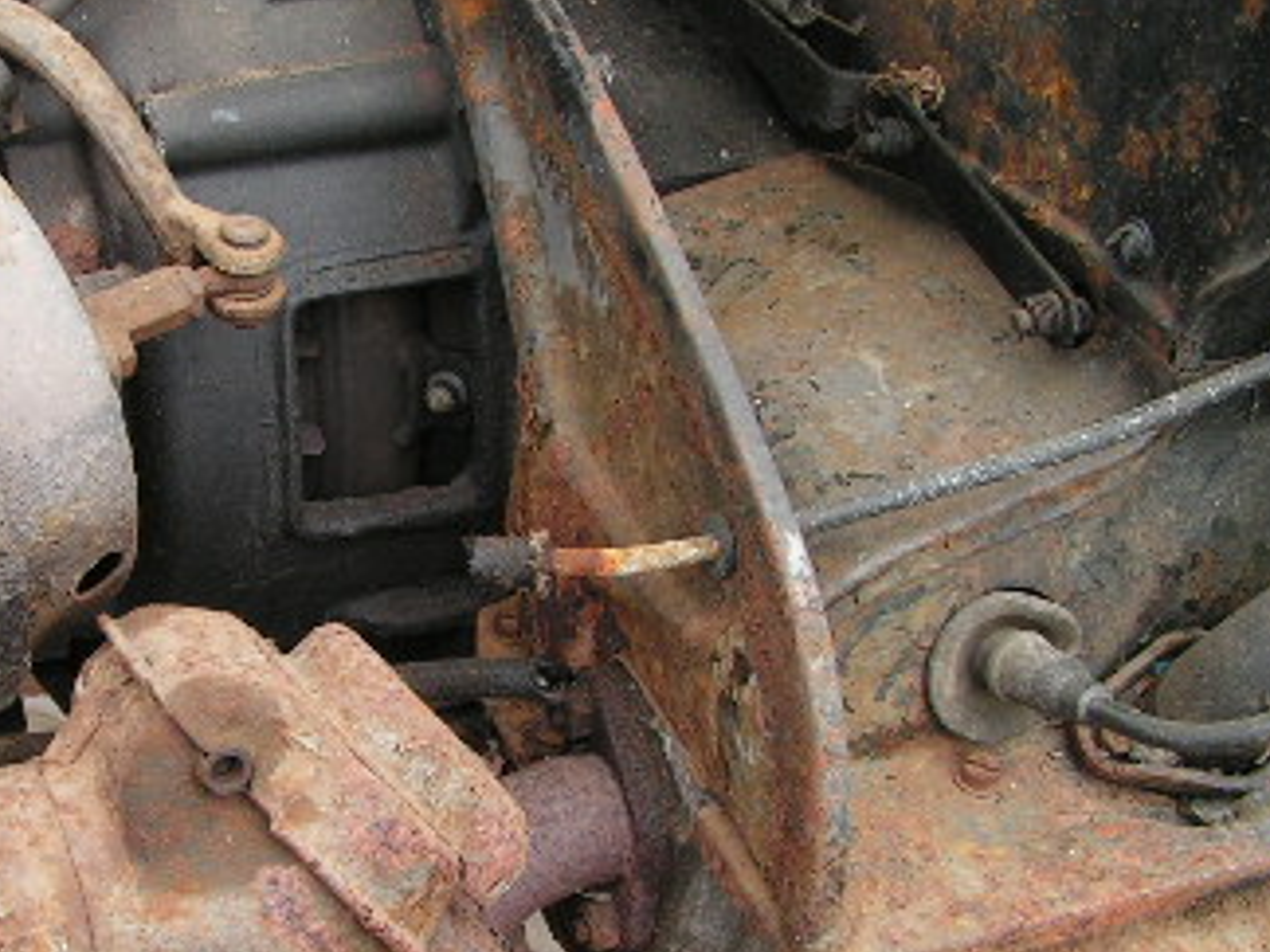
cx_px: 388
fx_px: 2752
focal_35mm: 75
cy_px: 548
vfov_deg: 19.6
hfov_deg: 25.8
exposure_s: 1/40
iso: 50
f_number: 4.5
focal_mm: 6.3
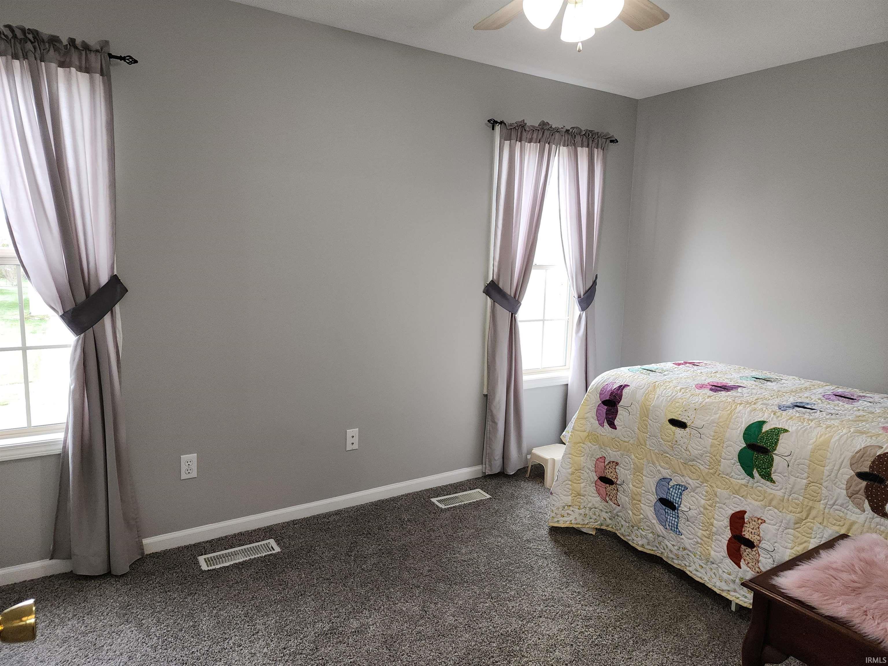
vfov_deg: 58.9
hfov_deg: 73.9
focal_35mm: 23
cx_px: 444
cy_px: 333
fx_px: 590
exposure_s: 1/60
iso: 100
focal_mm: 6.4
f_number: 1.8
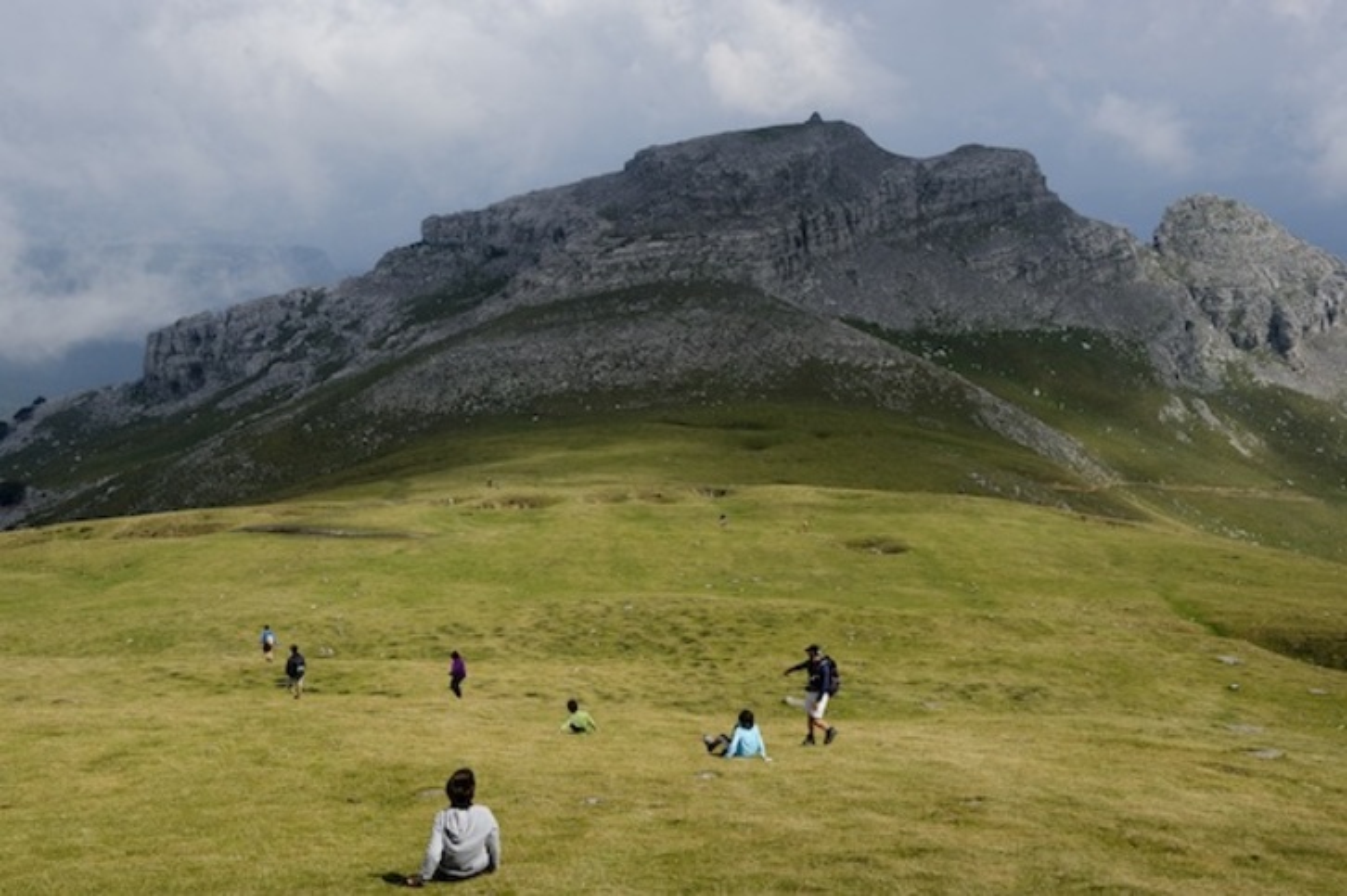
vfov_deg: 33.4
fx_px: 1496
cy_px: 448
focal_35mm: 40
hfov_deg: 48.5
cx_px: 674
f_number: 9
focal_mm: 40
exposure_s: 1/500
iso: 200
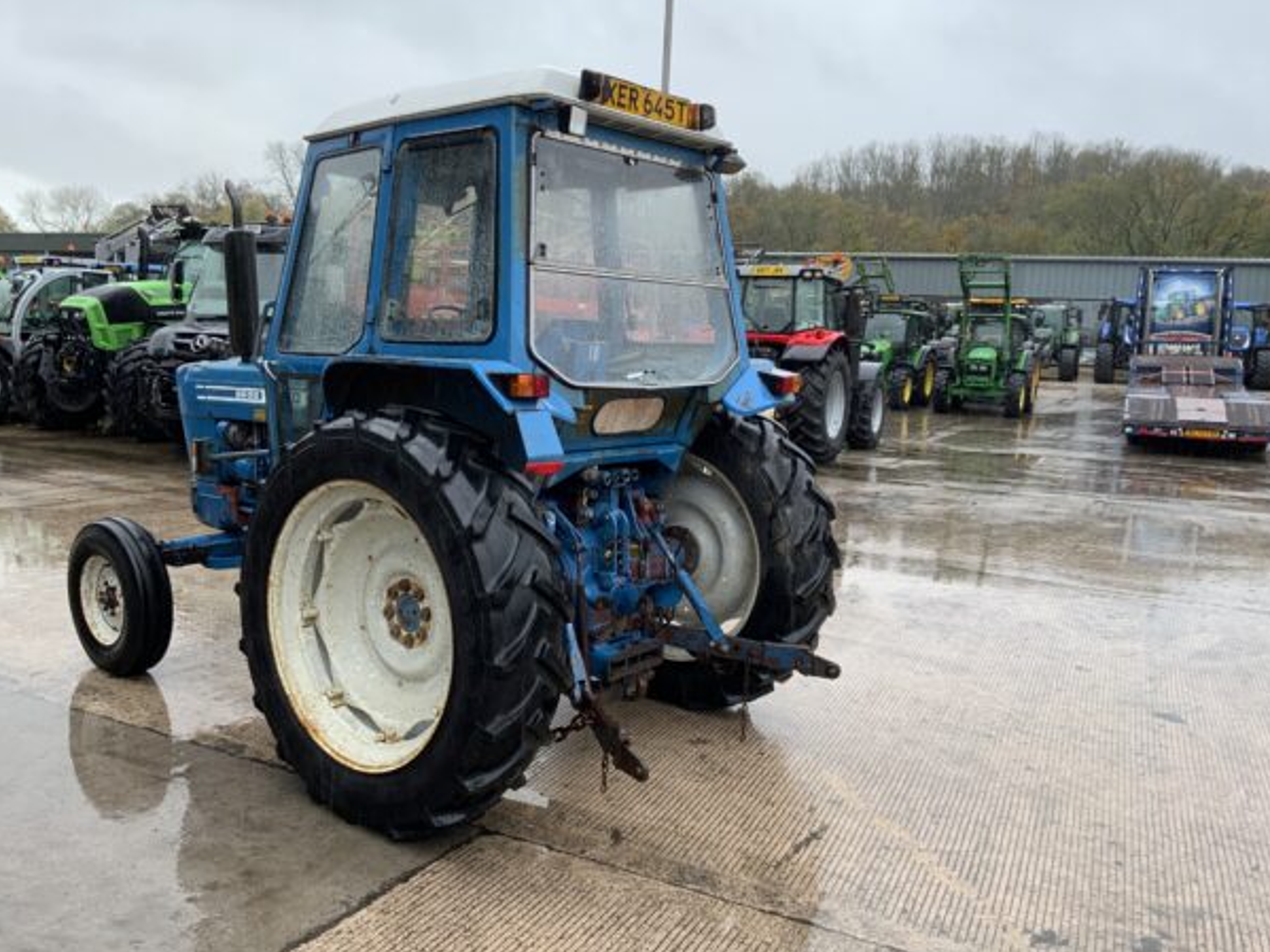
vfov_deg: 45.4
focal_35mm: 31
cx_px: 604
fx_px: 1137
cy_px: 454
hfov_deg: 58.3
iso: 20
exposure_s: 1/122
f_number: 1.8
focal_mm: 3
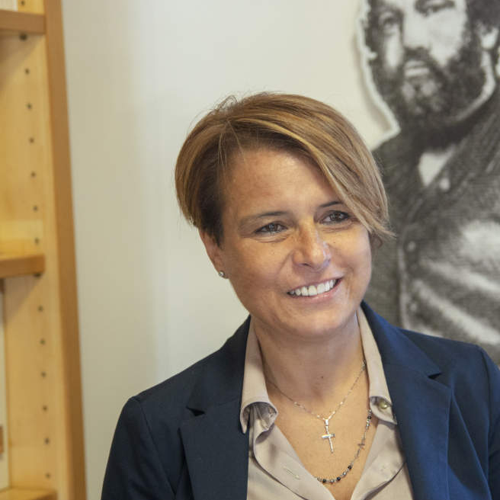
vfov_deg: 17.9
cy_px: 252
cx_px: 332
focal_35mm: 97
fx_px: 1585
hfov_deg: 17.9
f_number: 2.8
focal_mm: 50
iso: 1600
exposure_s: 1/125
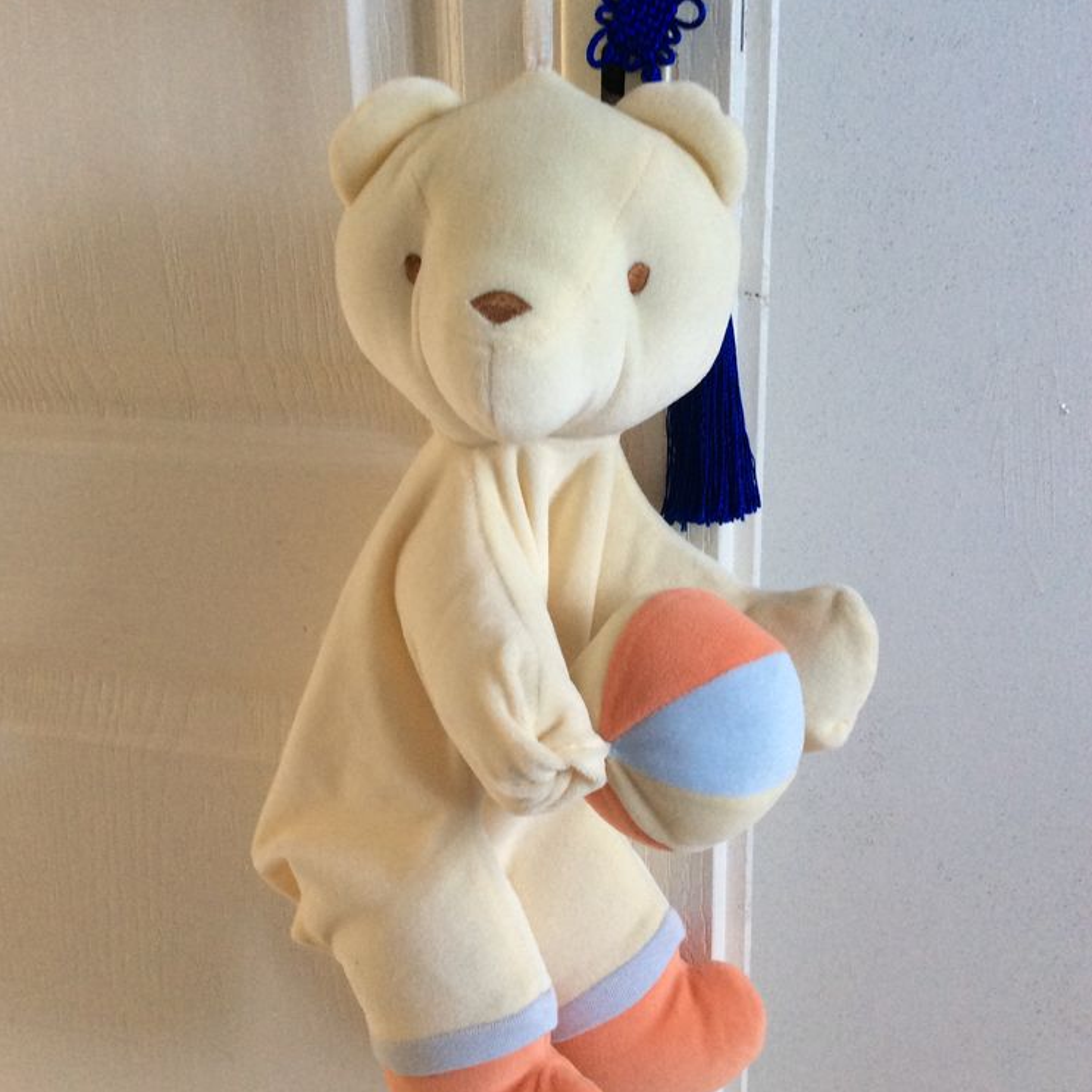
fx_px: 1356
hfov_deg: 43.9
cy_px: 558
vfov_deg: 43.9
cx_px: 546
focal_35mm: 38
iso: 100
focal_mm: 3.3
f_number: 2.4
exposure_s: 1/25
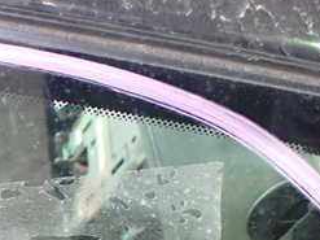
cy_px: 241
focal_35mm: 73
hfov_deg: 24.9
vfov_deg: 19.5
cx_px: -29
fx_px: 675
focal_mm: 5.4
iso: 1000
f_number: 2.3
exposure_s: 1/30
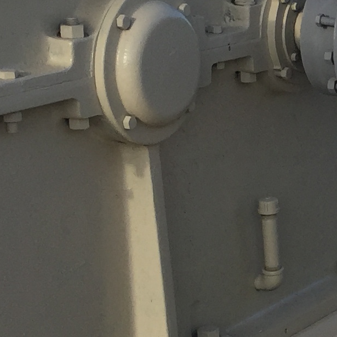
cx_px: 574
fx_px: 1498
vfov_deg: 12.8
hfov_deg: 12.0
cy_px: 260
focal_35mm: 136
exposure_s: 1/1236
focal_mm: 4.15
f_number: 2.2
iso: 32
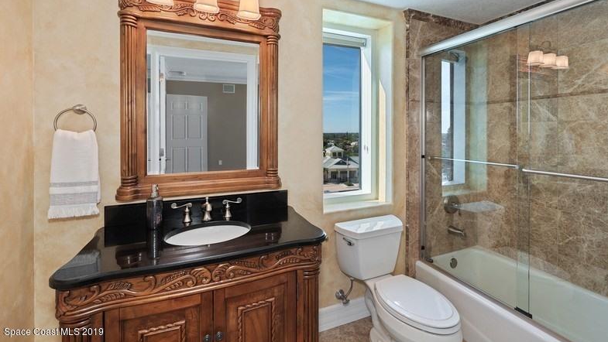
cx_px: 309
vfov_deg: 66.7
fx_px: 258
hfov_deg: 99.3
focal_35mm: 16
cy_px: 142
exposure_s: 1/20
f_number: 8
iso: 200
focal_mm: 15
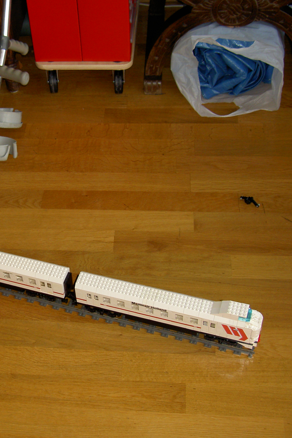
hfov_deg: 24.0
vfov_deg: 36.2
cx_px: 39
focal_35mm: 55
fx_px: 669
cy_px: 219
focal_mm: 8
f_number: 2.8
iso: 100
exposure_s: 1/60
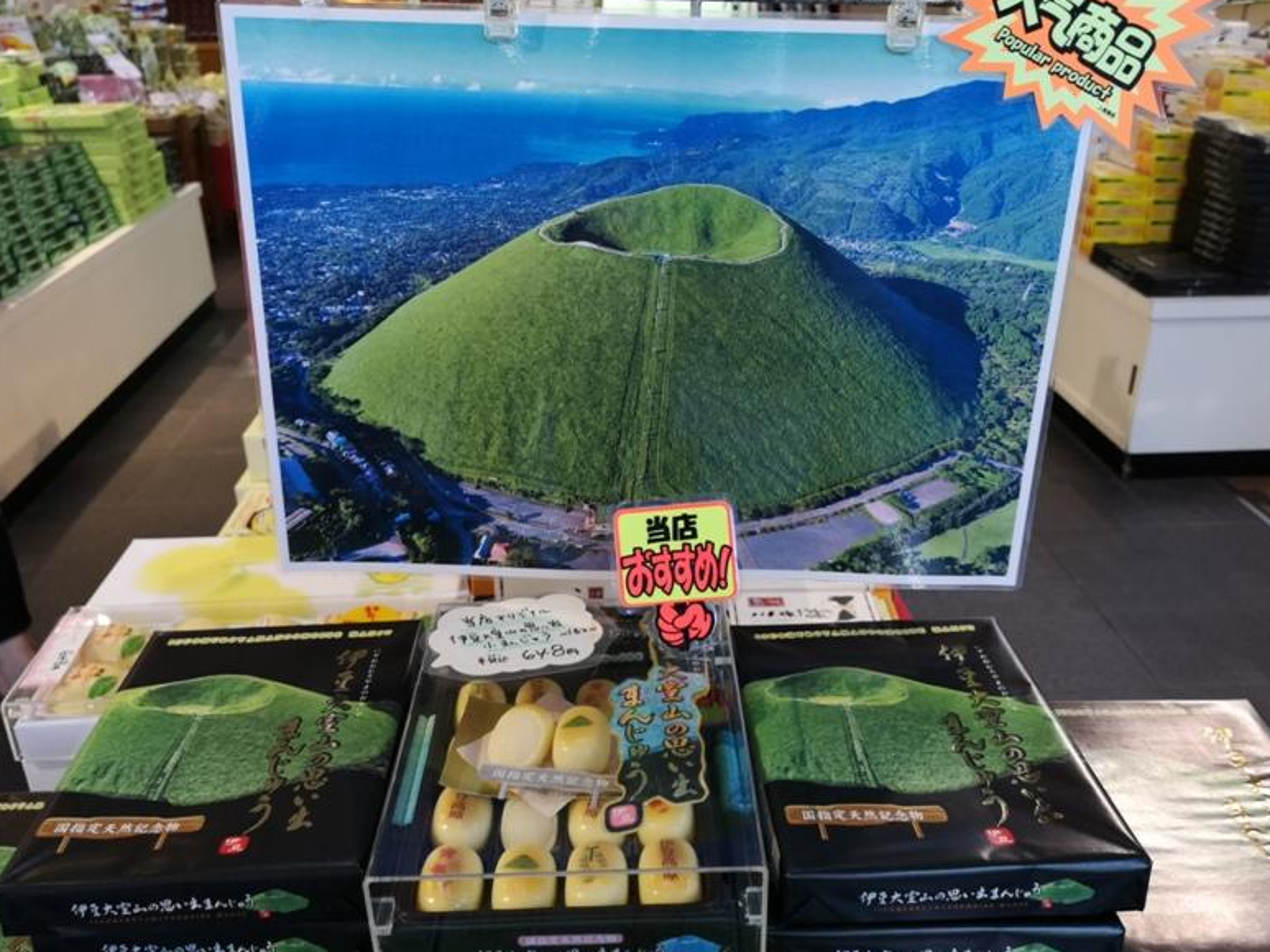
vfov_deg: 46.8
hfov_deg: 60.0
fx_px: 1101
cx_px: 633
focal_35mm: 30
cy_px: 484
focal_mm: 3.95
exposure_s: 1/50
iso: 64
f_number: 1.8
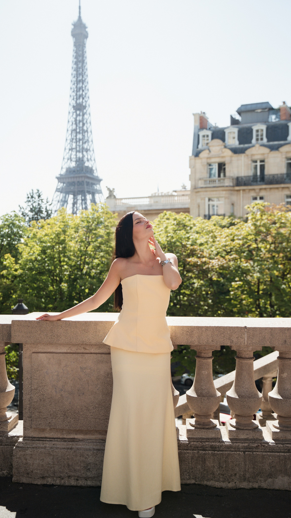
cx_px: 138
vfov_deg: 52.8
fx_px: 521
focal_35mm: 38
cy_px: 259
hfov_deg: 31.2
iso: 250
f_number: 3.2
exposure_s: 1/1600
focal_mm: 36
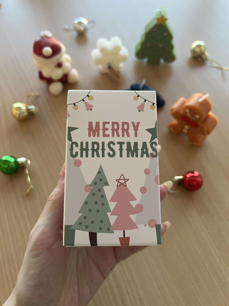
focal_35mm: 26
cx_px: 114
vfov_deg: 67.3
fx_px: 229
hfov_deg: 53.1
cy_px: 153
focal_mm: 5.7
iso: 125
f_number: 1.5
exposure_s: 1/68
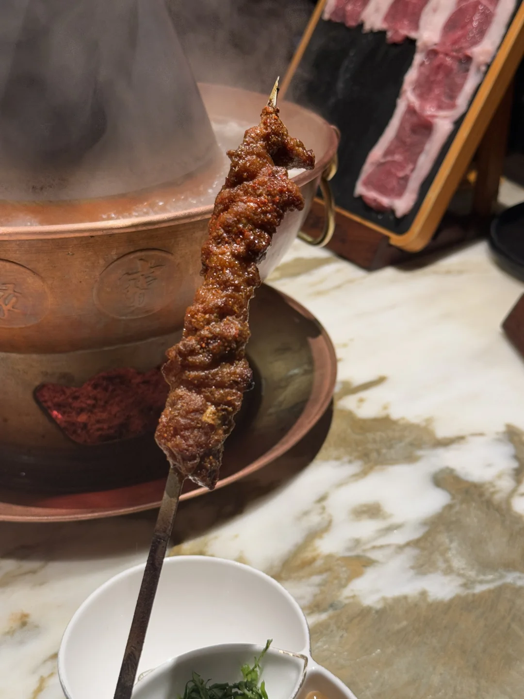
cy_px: 350
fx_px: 969
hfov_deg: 30.3
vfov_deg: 39.7
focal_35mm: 48
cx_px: 262
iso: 100
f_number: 1.78
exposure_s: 1/88
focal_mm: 6.76
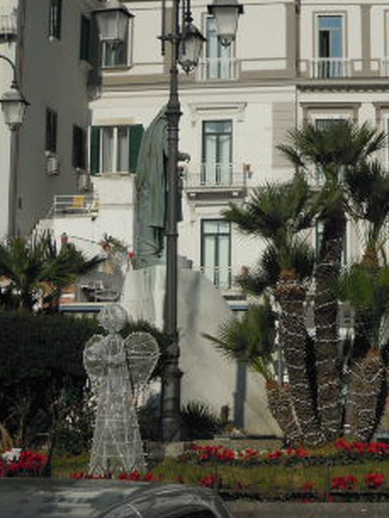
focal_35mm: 86
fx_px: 1288
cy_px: 166
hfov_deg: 17.0
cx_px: 330
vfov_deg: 22.6
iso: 100
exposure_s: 1/1000
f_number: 6.4
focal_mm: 7.3
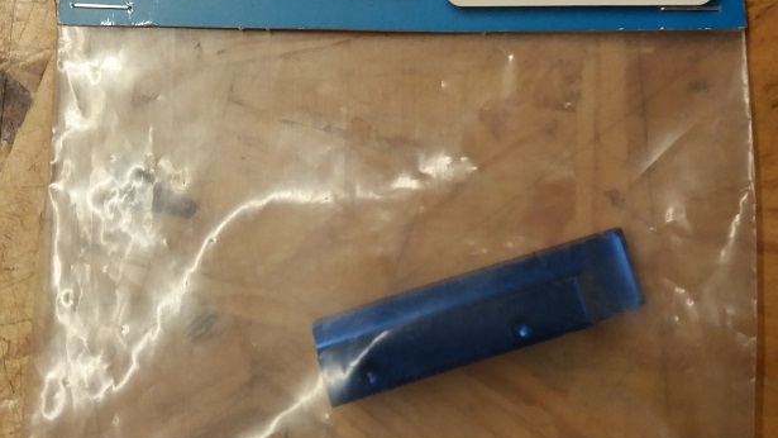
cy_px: 158
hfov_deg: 49.4
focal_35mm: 41
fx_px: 846
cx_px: 391
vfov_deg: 28.9
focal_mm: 3.7
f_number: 1.9
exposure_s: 1/33
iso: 125
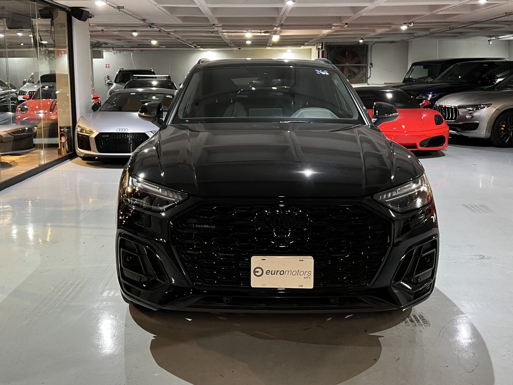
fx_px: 519
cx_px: 248
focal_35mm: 35
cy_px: 139
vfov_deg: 40.3
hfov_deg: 52.6
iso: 400
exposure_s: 1/60
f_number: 1.5
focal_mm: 5.7
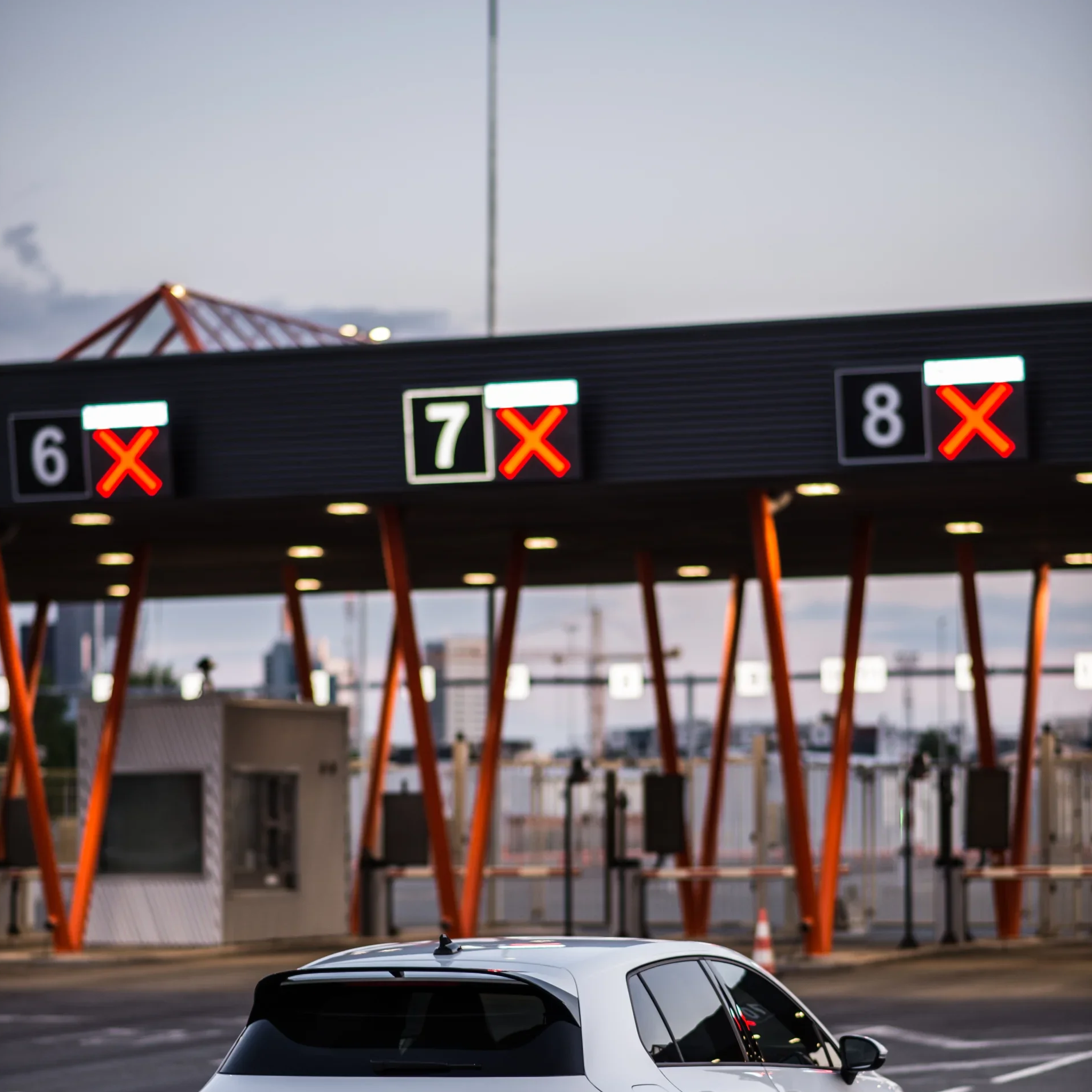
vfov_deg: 15.9
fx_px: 3890
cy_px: 746
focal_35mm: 109
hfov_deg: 16.0
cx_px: 544
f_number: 2.2
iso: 200
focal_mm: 85
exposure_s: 1/200
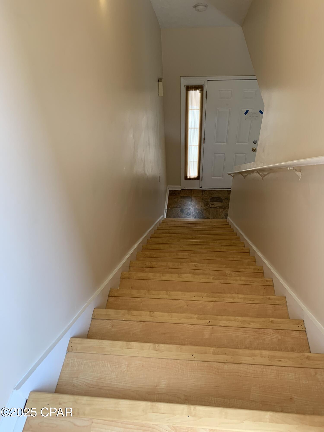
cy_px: 216
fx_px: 324
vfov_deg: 67.3
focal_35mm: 26
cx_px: 162
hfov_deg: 53.1
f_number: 1.8
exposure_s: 1/60
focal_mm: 4.25
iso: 80
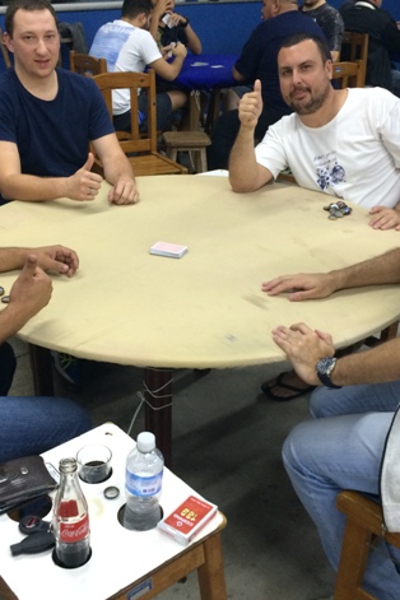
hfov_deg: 32.6
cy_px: 304
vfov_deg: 47.4
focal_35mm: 41
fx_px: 683
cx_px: 182
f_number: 2.2
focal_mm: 4.15
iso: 160
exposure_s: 1/30
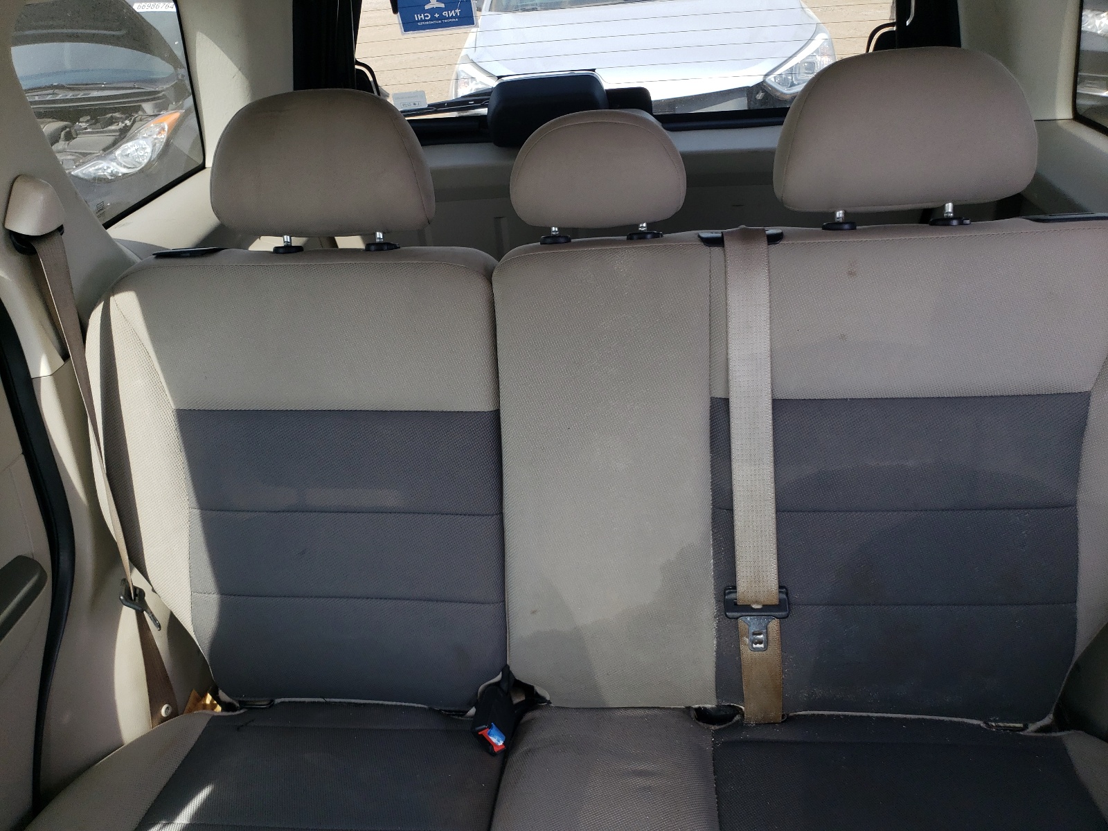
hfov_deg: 67.3
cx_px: 554
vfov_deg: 53.1
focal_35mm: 26
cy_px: 416
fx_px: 832
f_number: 1.5
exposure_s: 1/182
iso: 50
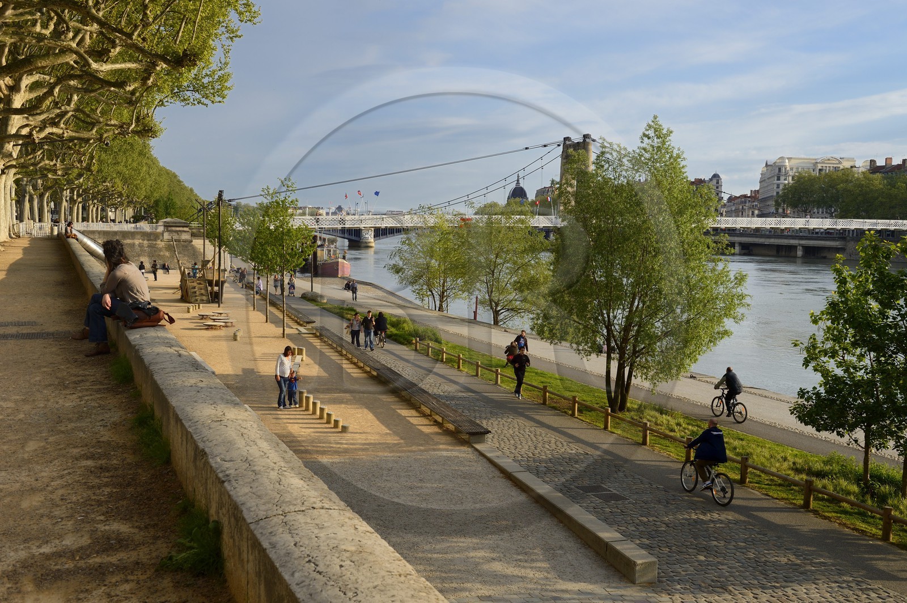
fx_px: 957
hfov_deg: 50.7
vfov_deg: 35.0
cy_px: 302
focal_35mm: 38
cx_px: 454
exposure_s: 1/320
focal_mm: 38
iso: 200
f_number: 9
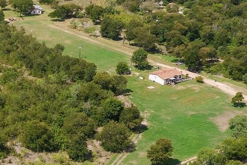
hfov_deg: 21.6
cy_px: 58
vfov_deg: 15.9
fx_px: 590
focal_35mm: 86
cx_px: -64
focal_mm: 8.38
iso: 100
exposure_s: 1/1250
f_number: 2.8
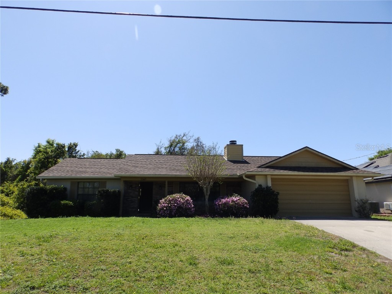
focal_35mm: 22
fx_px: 249
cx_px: 196
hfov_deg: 76.4
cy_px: 147
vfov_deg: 61.1
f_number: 4.5
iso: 80
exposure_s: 1/500
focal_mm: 4
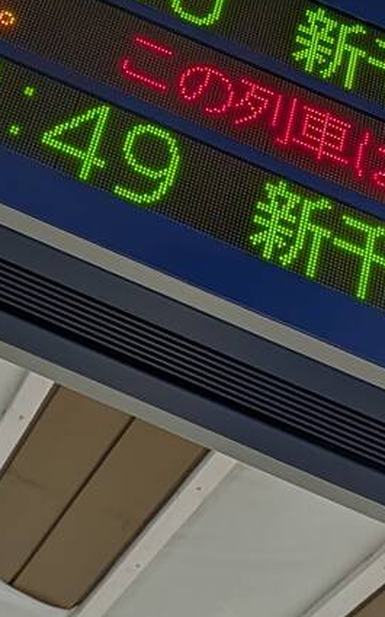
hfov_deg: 13.5
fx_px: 1614
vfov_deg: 19.4
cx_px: 33
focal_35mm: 96
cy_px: -250
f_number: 1.68
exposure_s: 1/223
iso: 19
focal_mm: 6.9
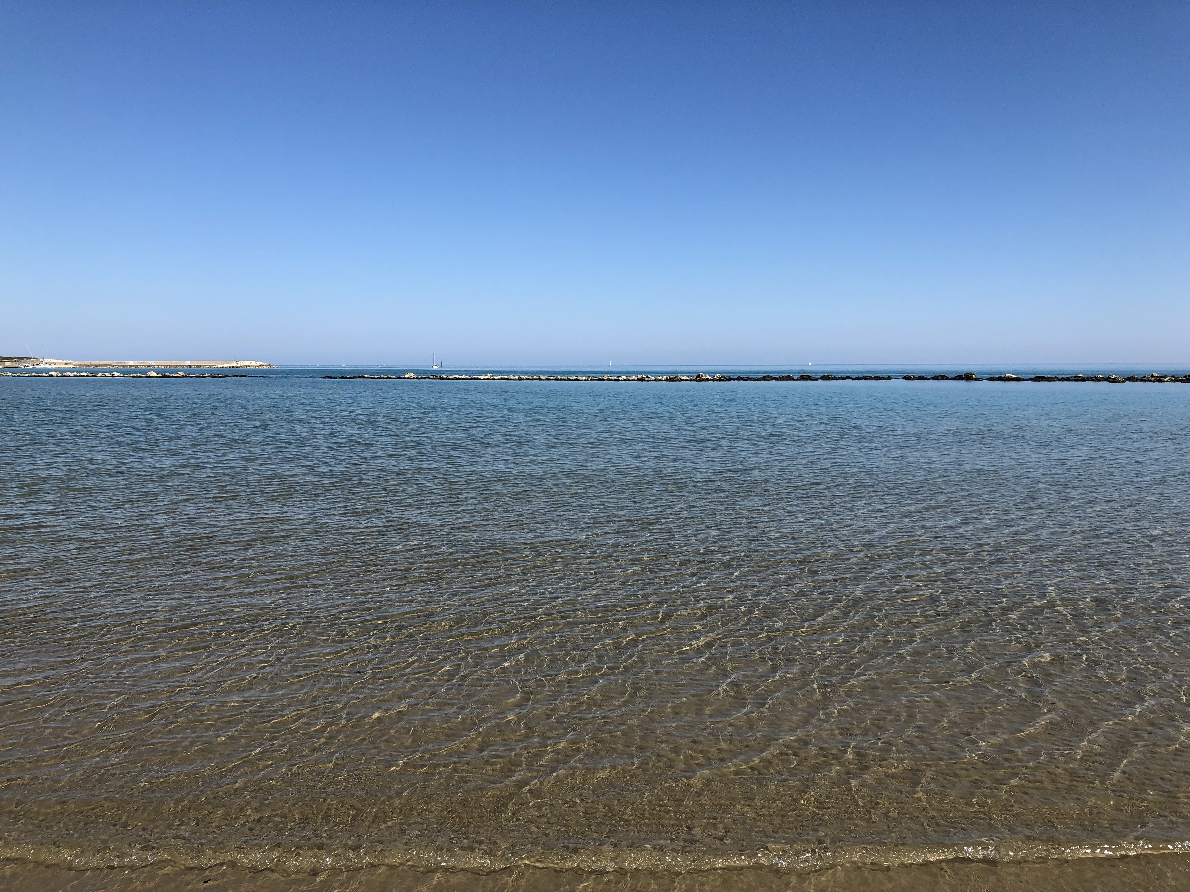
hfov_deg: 63.4
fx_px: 963
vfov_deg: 49.7
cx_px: 595
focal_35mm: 28
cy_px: 446
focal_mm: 3.99
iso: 20
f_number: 1.8
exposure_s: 1/2667
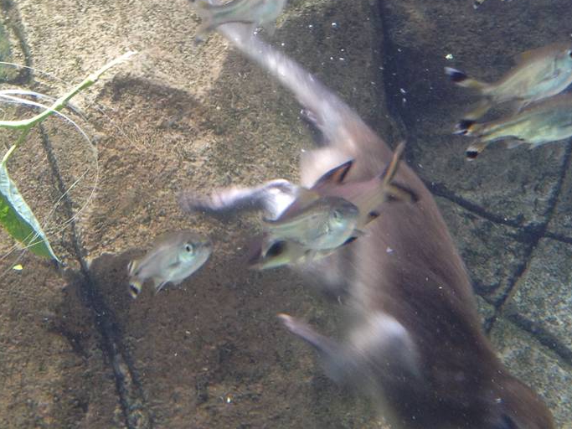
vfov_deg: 18.0
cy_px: 276
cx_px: 504
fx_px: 1355
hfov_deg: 23.3
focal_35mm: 82
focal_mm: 4.28
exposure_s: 1/60
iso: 80
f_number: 2.4
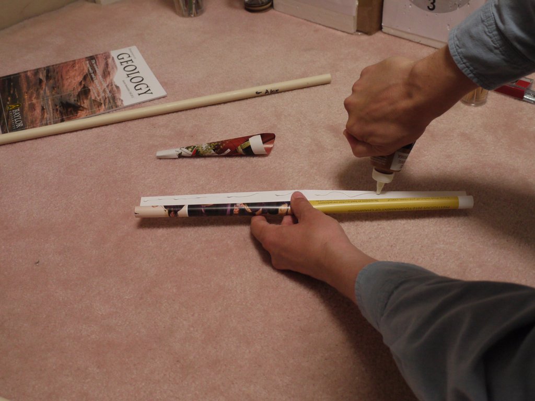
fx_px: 618
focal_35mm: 40
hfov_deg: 46.8
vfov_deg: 36.0
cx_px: 268
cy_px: 200
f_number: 4.5
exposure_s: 1/100
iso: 800
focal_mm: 20
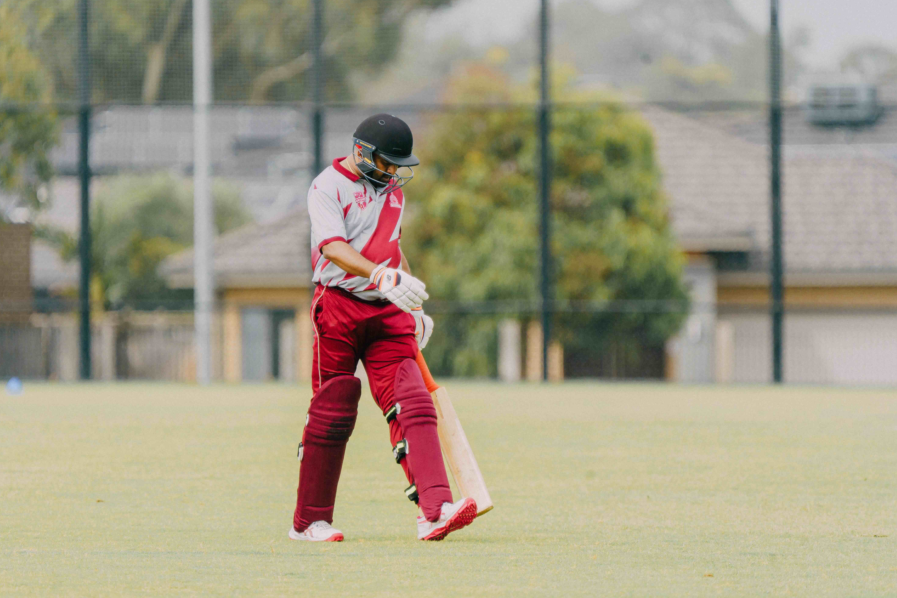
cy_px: 297
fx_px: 15173
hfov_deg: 3.4
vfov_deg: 2.3
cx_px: 446
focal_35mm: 609
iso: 500
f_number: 6.3
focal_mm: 600
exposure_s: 1/1000
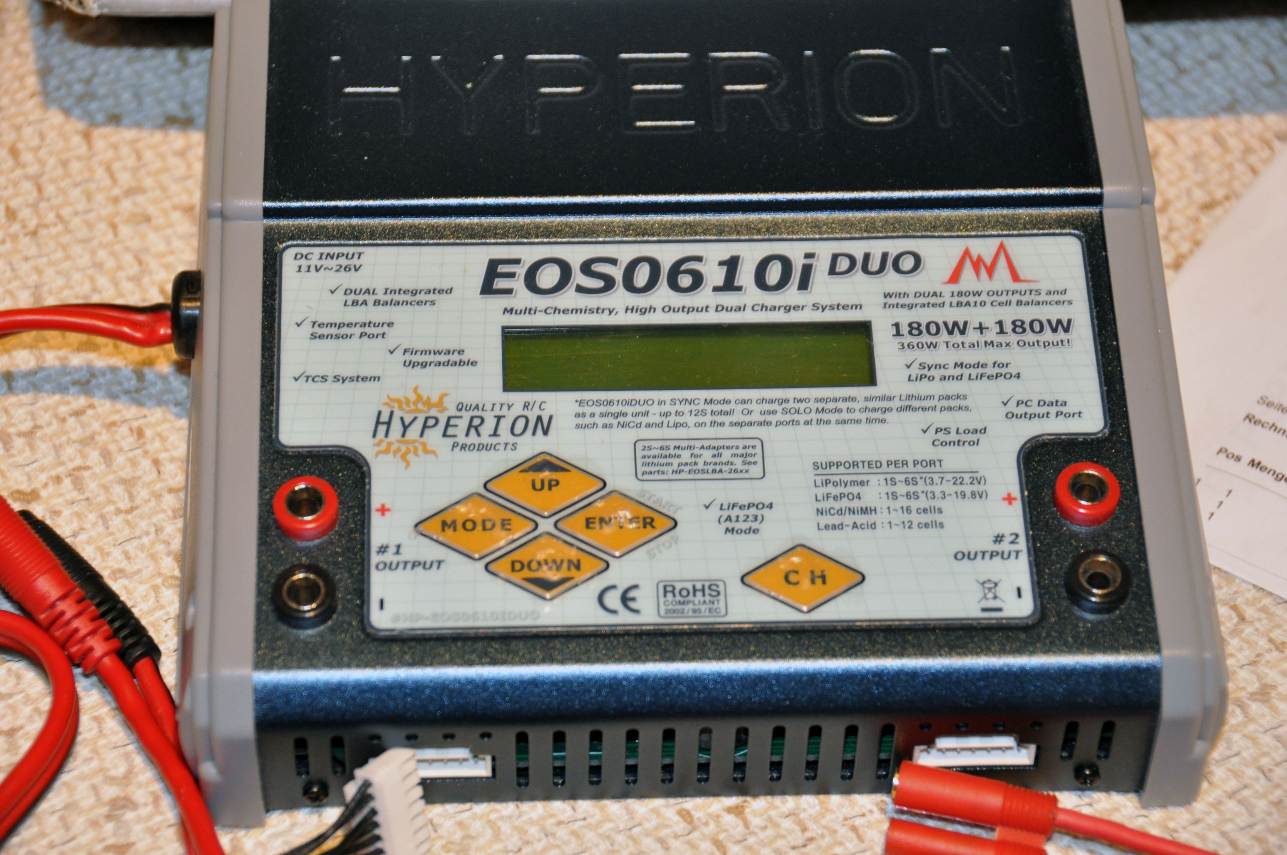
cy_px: 428
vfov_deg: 13.0
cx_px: 644
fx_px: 3749
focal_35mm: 105
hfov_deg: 19.5
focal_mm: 70
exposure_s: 1/60
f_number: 5
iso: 800
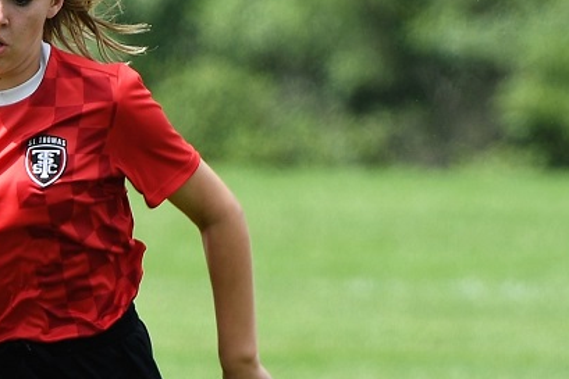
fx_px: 14087
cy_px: 397
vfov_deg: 1.5
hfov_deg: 2.3
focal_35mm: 891
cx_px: -152
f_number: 3.2
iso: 100
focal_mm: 200
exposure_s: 1/1000
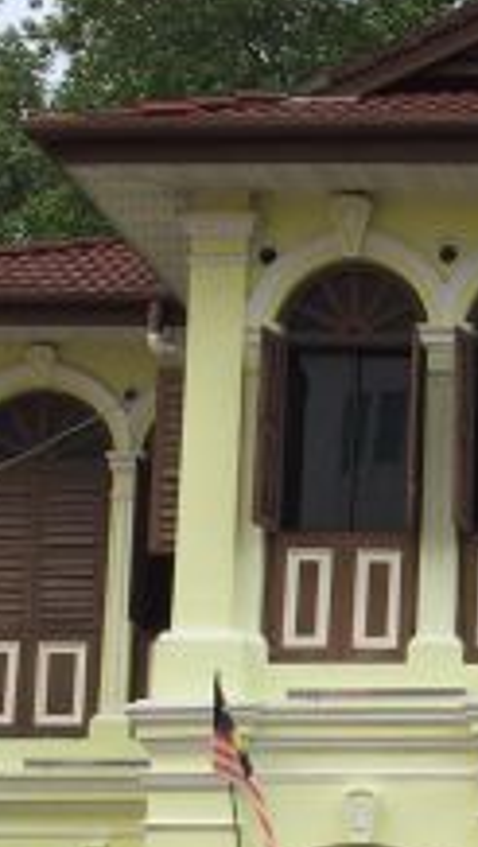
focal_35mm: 116
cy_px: 610
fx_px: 2608
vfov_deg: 18.4
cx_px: 839
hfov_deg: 10.0
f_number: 2.2
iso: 32
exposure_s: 1/1582
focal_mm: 4.15
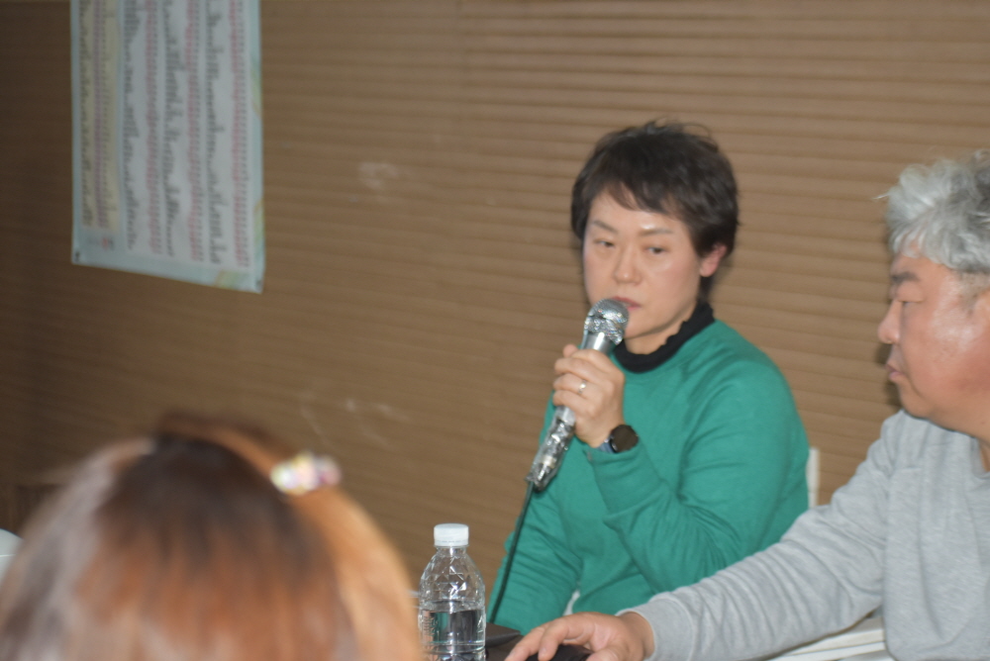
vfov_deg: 12.2
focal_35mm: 112
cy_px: 330
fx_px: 3095
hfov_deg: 18.2
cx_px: 495
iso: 800
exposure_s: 1/80
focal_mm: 75
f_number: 4.8
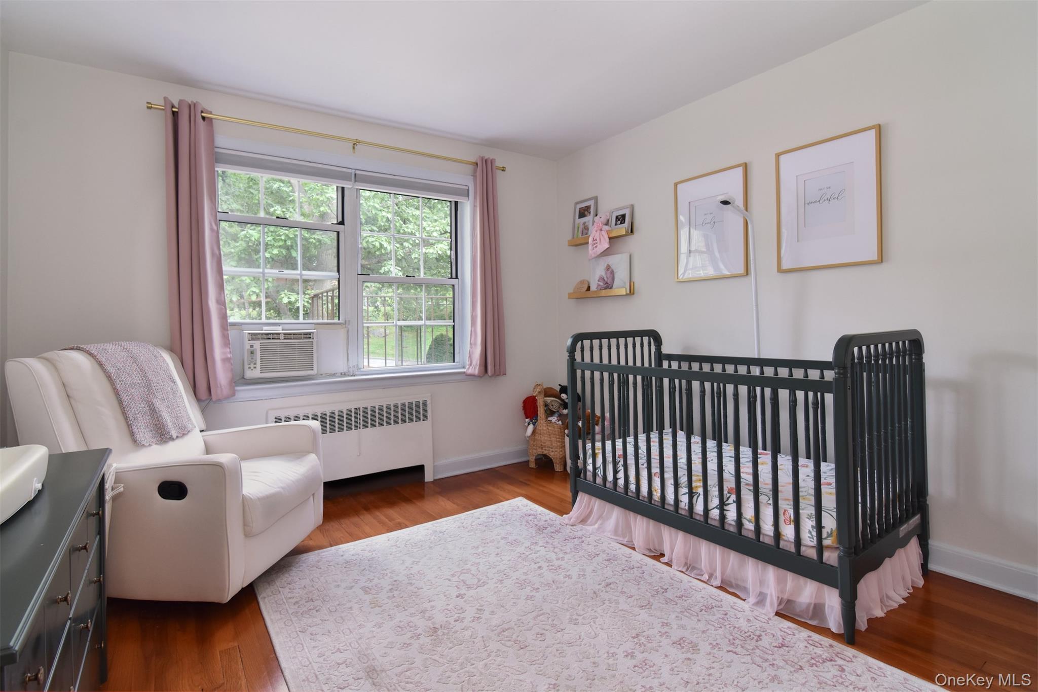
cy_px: 346
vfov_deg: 72.0
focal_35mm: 16
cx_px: 519
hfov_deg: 95.0
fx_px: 476
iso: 640
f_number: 8
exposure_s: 1/50
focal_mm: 11
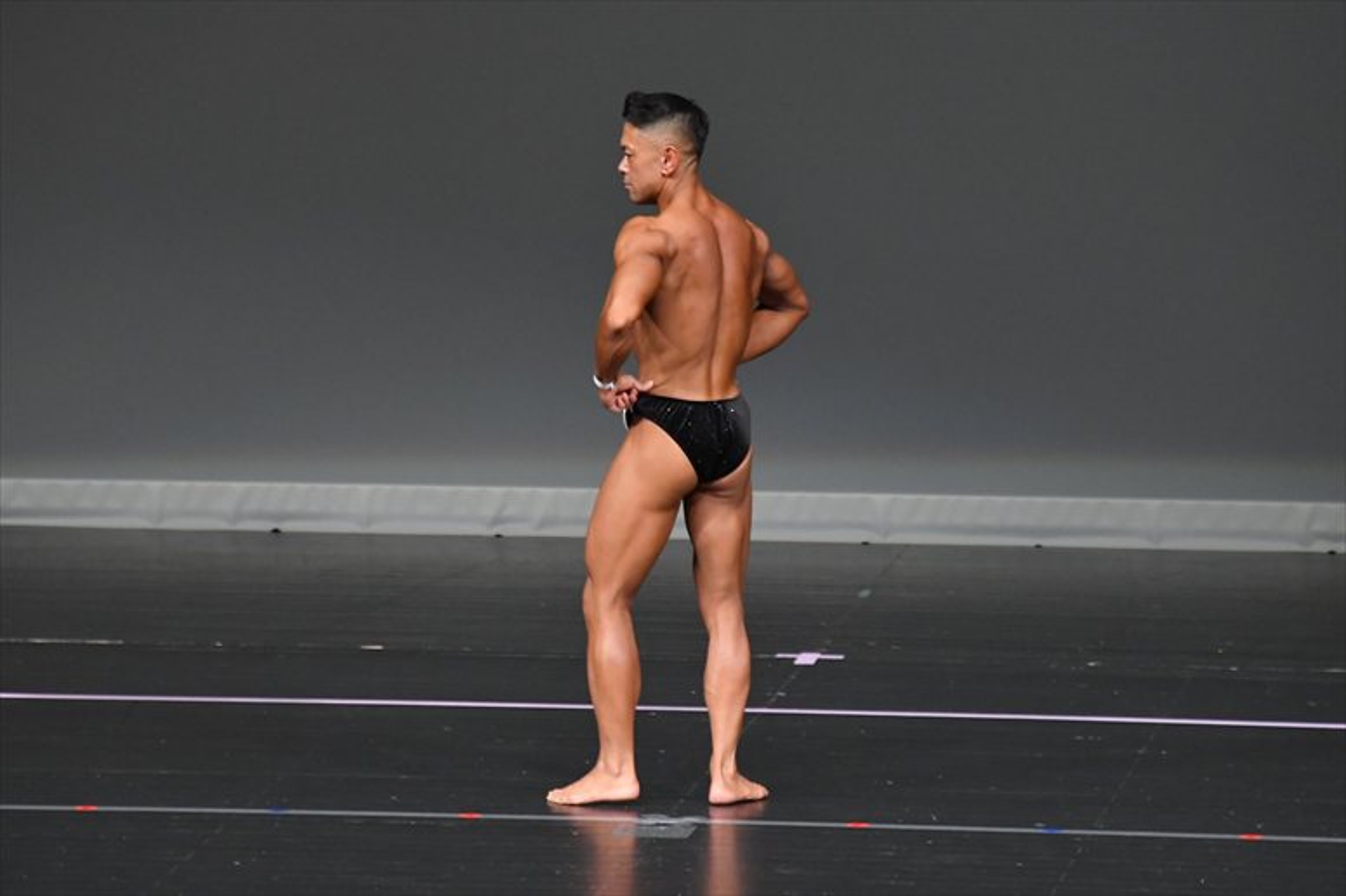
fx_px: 12893
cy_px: 448
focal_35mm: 345
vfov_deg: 4.0
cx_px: 673
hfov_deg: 6.0
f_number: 5.6
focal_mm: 230
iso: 4000
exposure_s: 1/400
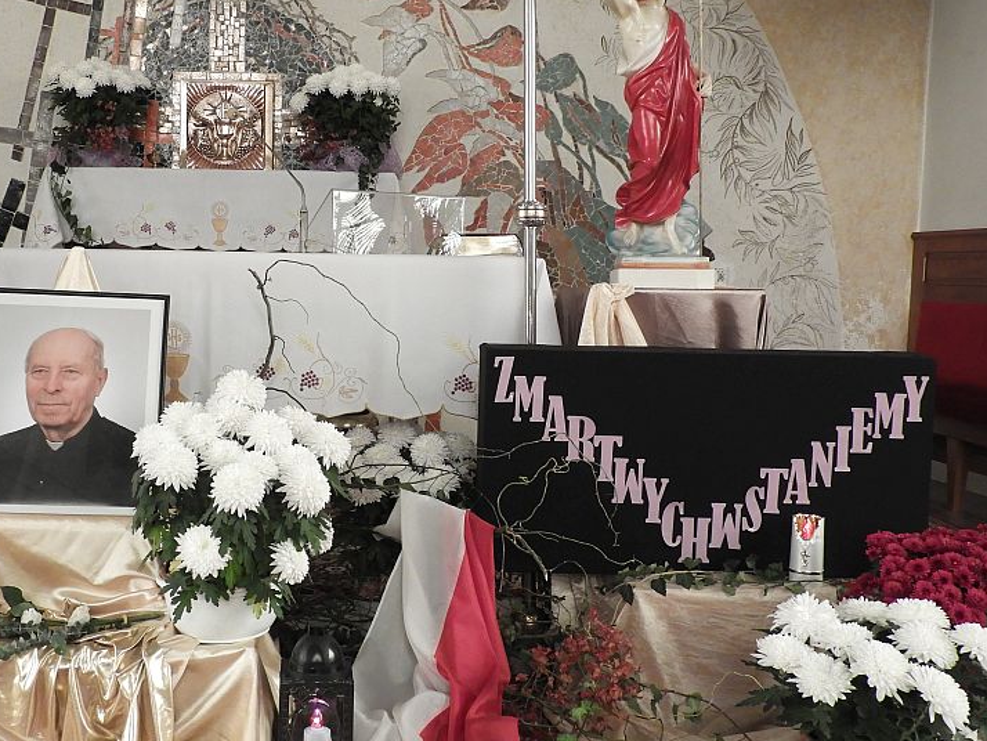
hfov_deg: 43.4
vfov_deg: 33.6
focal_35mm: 43
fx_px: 1226
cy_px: 343
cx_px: 358
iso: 400
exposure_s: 1/25
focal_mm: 5.4
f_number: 3.5
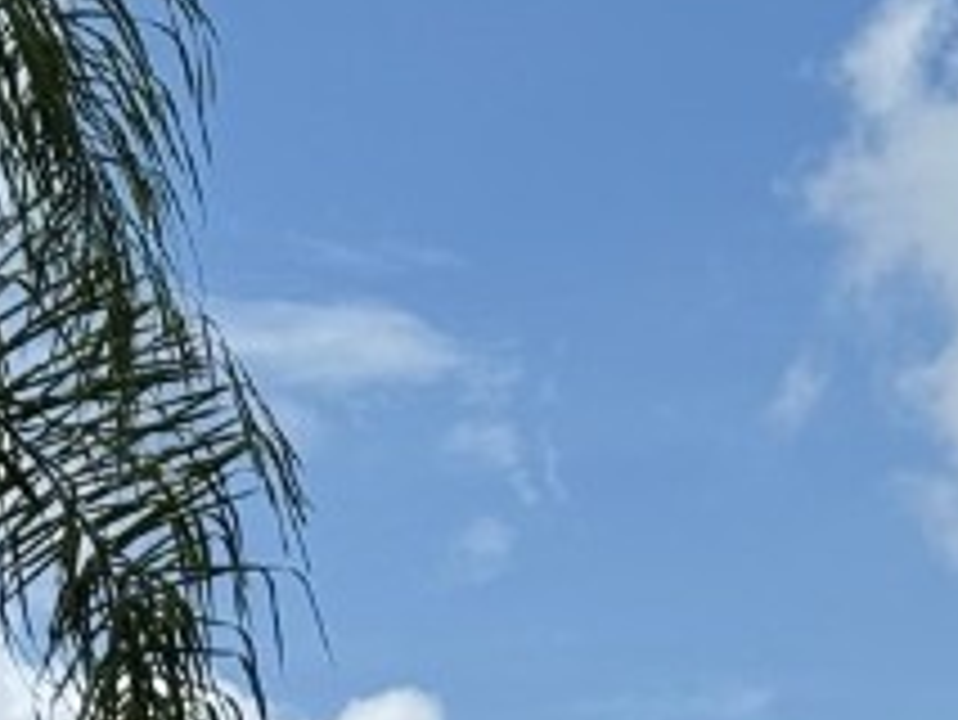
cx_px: 1174
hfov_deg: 8.5
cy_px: 1454
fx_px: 6397
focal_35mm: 231
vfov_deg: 6.3
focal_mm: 6.76
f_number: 1.78
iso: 64
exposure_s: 1/6410
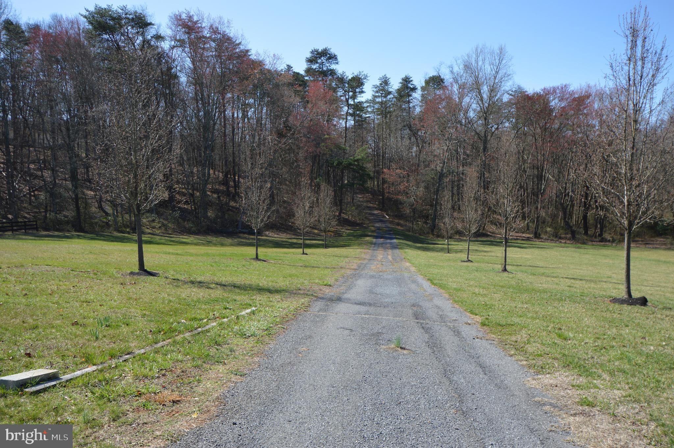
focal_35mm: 28
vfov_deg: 45.6
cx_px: 337
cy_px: 224
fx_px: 533
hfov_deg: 64.6
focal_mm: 19
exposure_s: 1/200
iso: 100
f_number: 7.1
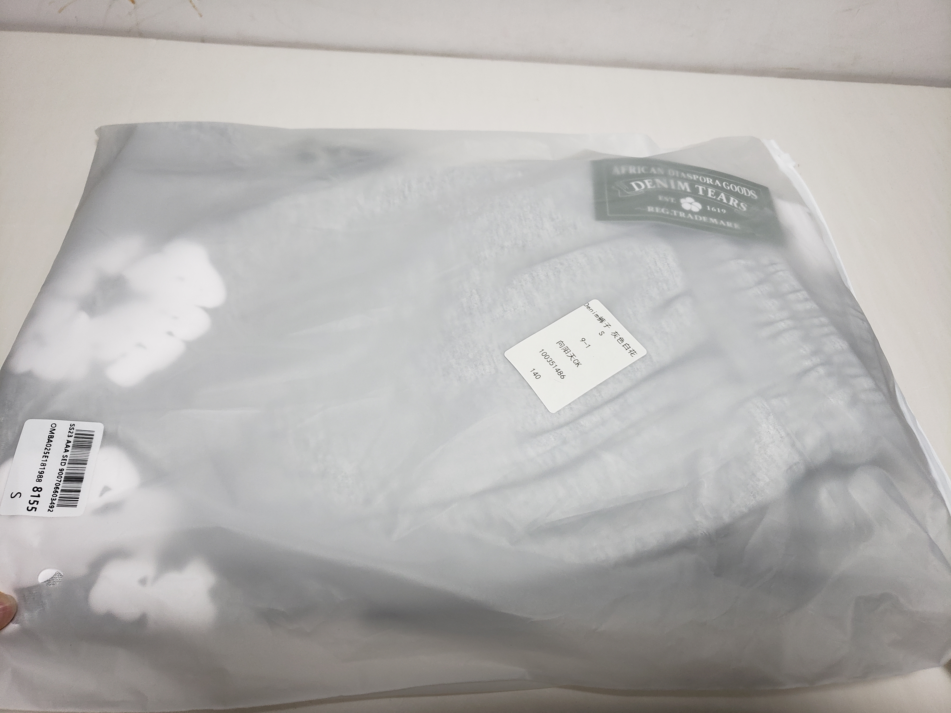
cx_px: 476
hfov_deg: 67.3
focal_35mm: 26
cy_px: 356
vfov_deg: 53.1
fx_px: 714
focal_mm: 4.3
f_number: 1.5
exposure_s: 1/516
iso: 50
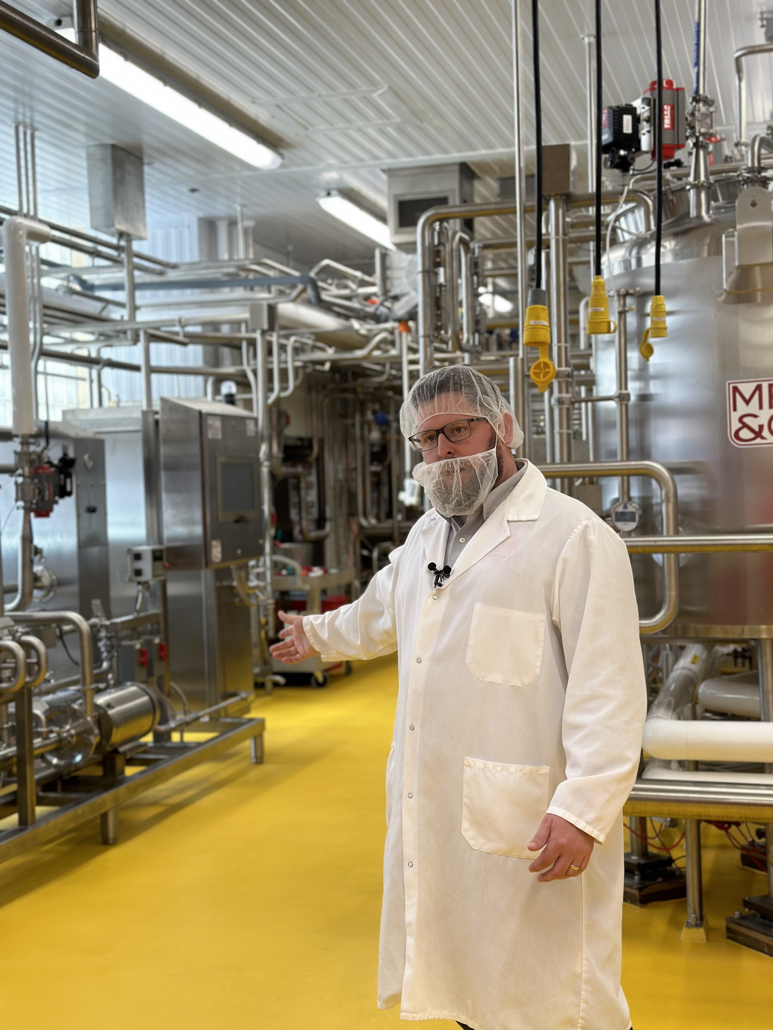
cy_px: 515
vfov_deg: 39.7
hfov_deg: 30.3
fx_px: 1429
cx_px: 386
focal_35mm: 48
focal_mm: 6.86
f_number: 1.78
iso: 100
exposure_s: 1/170
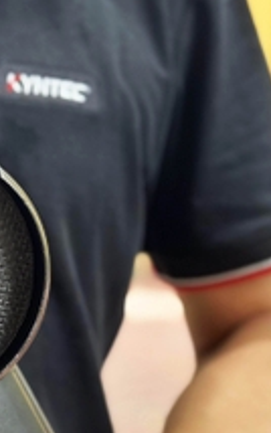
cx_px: -150
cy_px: 336
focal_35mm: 114
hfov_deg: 11.0
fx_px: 1345
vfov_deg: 18.1
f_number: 1.78
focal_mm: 6.86
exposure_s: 1/115
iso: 125
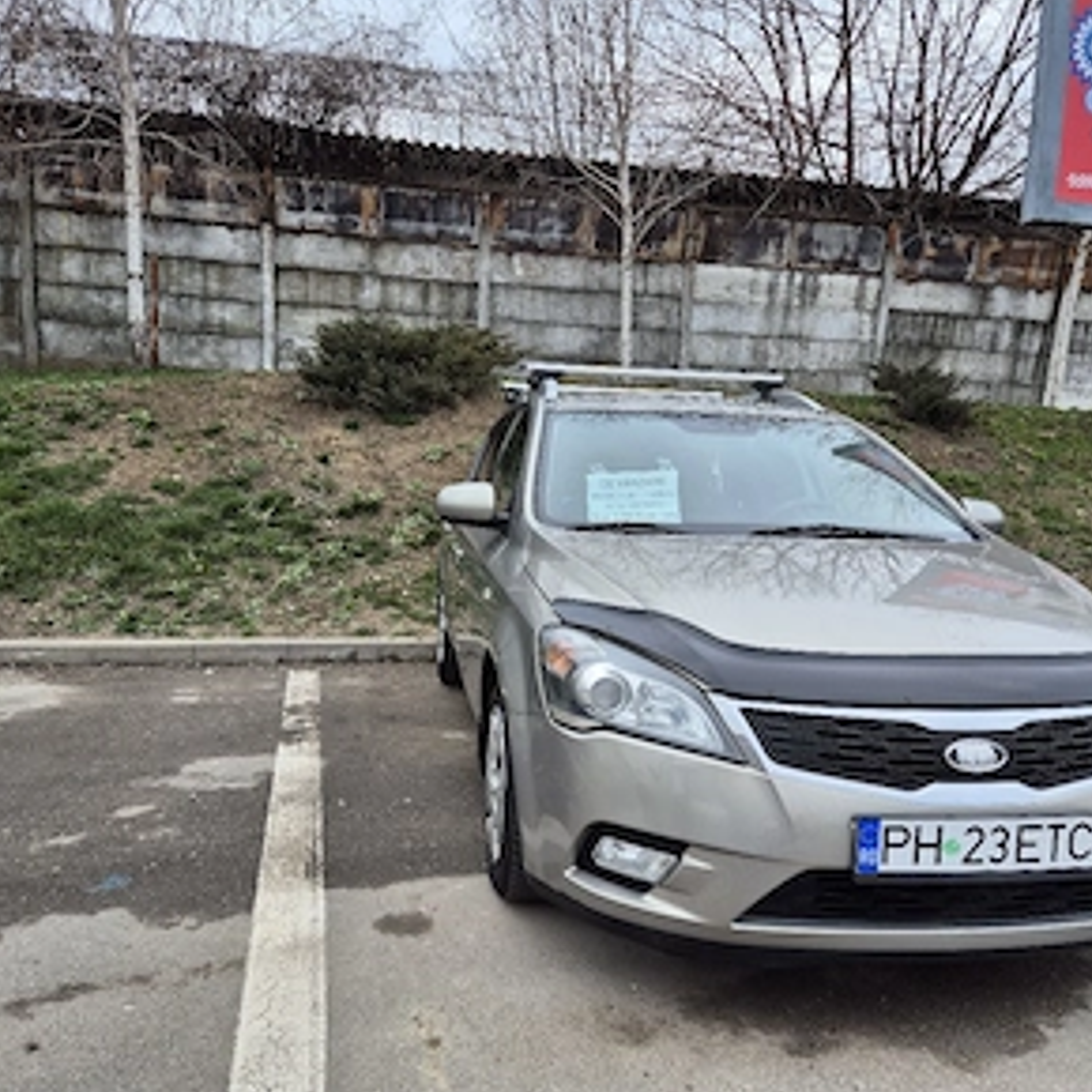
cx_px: 542
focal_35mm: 28
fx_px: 999
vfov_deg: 57.2
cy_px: 602
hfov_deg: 57.3
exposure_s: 1/270
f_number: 1.8
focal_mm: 5.4
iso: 25
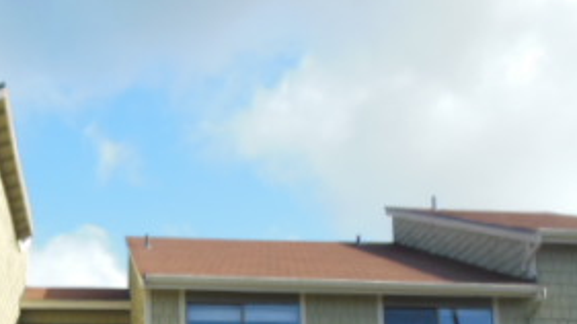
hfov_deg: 33.3
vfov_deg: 18.0
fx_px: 948
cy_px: 433
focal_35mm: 62
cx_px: 158
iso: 125
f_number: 3.2
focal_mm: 4.5
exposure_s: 1/800
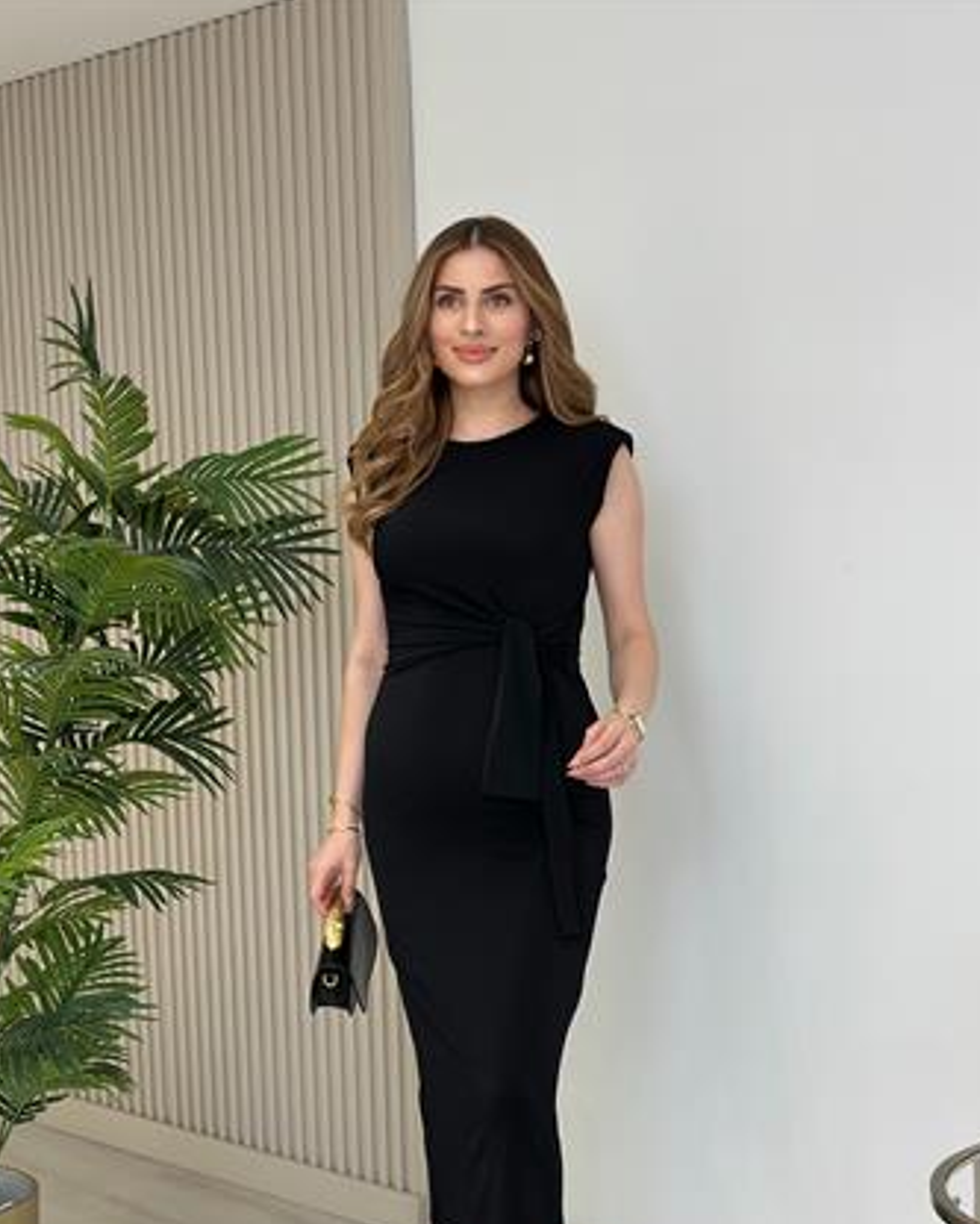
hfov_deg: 25.4
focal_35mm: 60
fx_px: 2175
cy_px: 775
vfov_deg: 31.3
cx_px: 506
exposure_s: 1/238
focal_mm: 6.86
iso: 80
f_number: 1.78
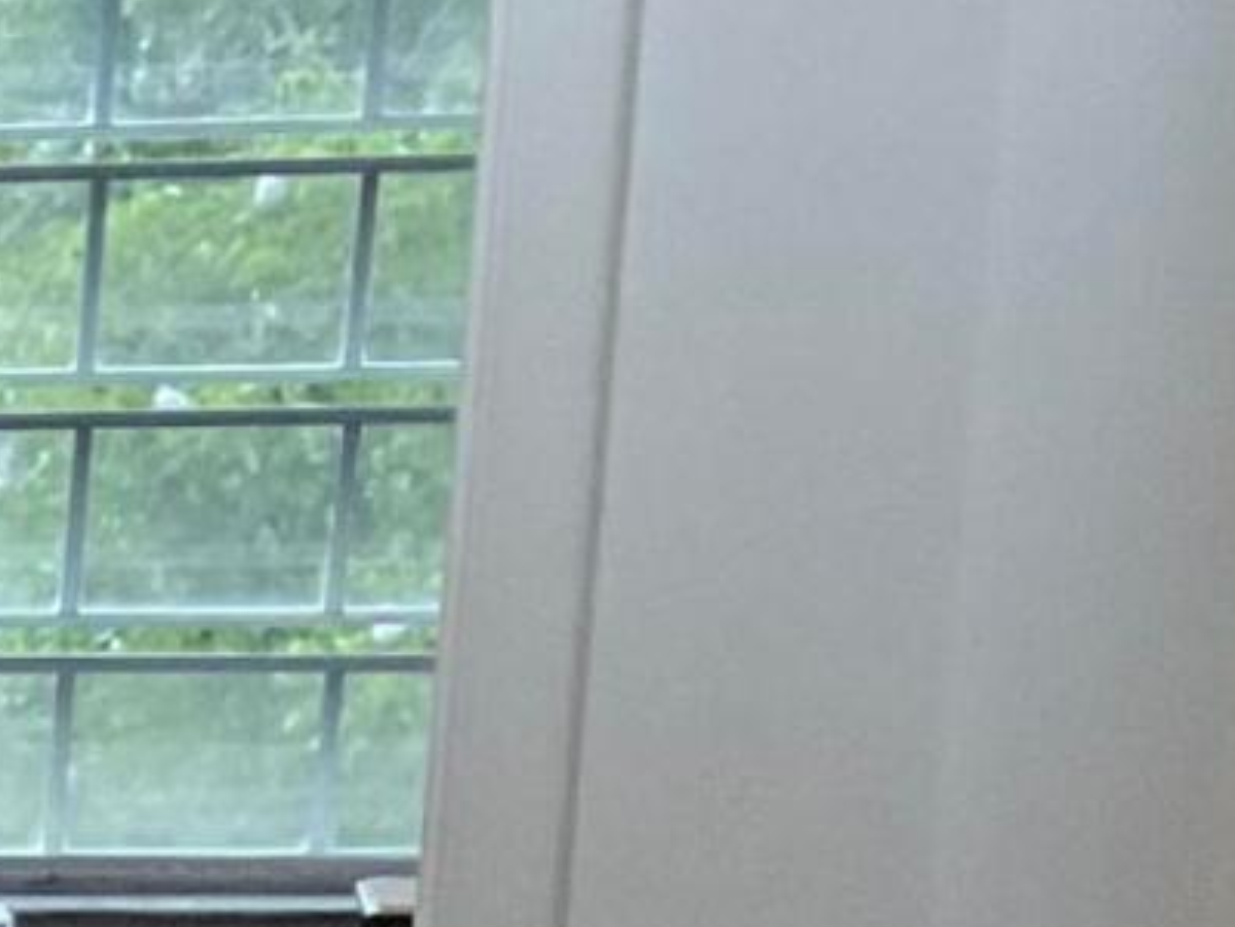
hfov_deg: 7.9
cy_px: 1987
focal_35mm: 209
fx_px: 7457
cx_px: -2689
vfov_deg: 6.8
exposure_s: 1/60
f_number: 1.8
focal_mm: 3
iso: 200
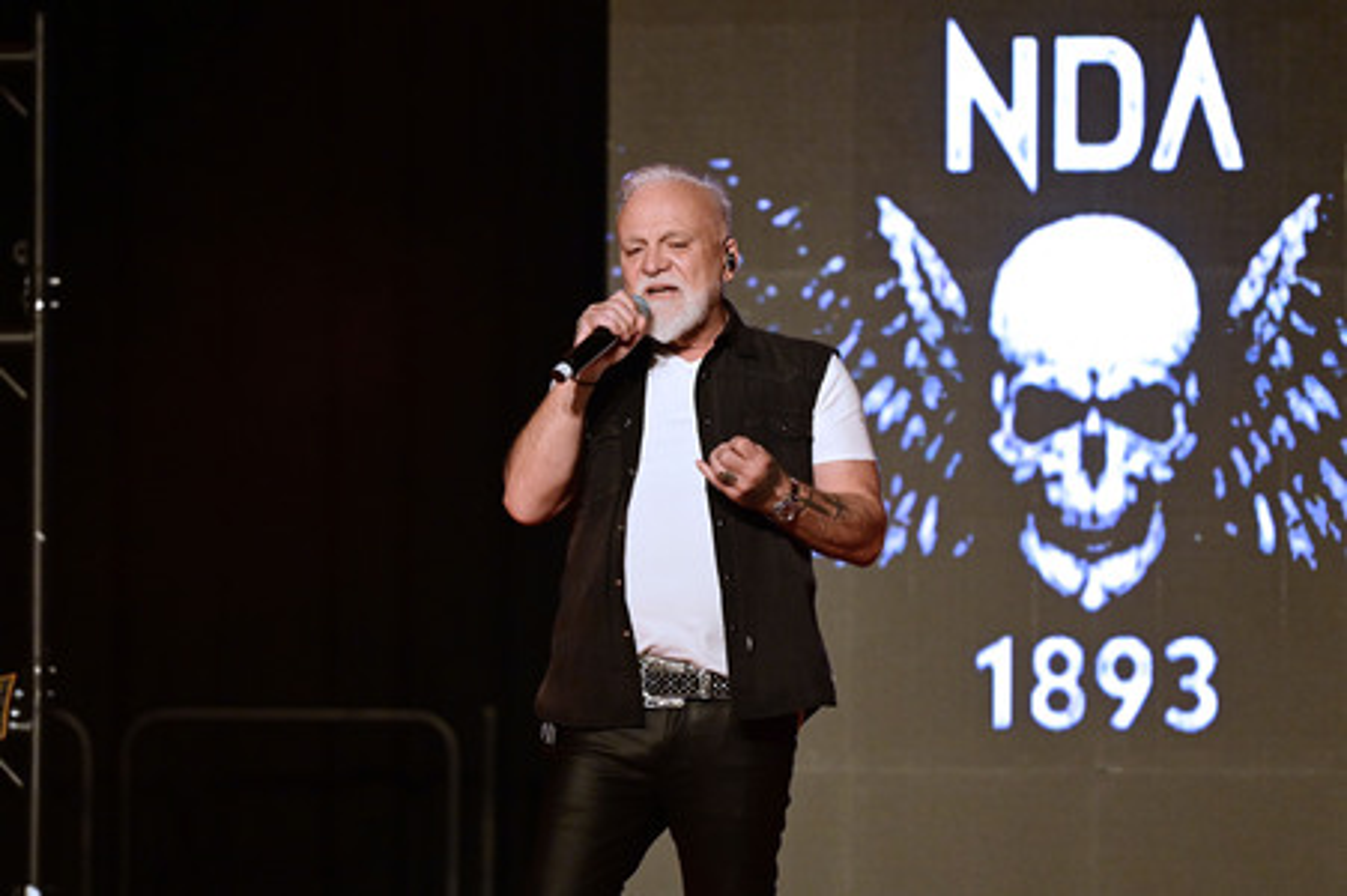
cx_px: 674
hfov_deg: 10.3
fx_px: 7478
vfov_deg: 6.9
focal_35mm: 200
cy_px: 448
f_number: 2.8
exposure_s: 1/400
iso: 6400
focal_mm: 200
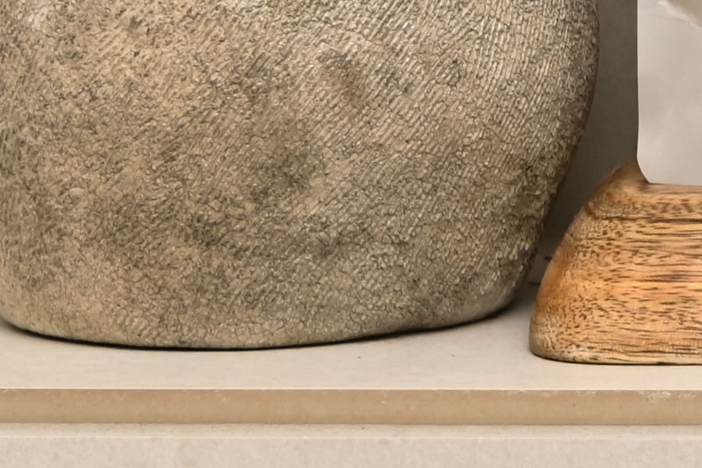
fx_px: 6242
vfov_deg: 4.2
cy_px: -821
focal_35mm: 320
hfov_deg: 6.2
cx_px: 1461
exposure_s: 1/125
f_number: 5
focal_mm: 50
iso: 640
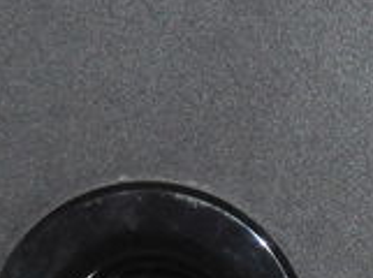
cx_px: 707
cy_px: 528
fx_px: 5021
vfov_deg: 3.2
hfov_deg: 4.2
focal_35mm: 467
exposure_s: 1/90
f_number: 4.9
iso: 200
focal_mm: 16.1
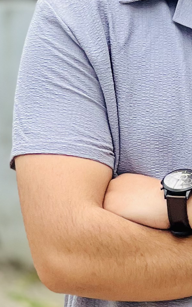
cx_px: 213
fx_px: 2903
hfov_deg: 3.8
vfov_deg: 6.0
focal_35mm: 347
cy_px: 40
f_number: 2.8
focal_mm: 9
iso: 32
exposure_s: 1/376
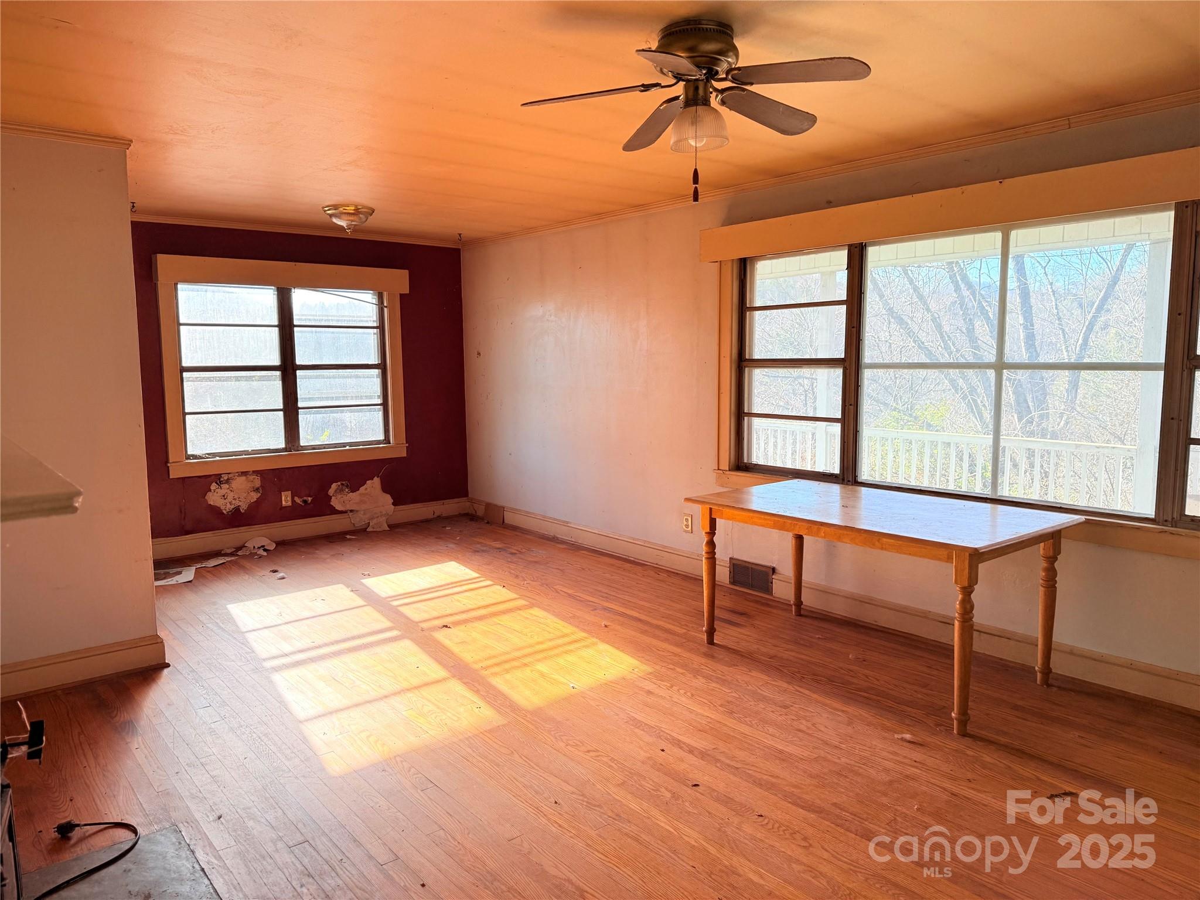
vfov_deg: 56.8
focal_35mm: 24
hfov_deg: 71.6
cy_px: 450
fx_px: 832
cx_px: 600
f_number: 1.78
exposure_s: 1/510
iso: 100
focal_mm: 6.76
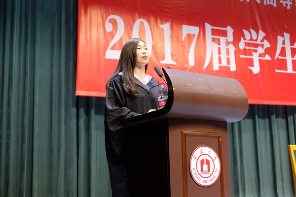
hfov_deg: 41.9
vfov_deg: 28.6
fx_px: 386
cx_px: 148
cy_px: 98
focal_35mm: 47
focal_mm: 31.5
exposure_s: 1/60
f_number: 3.6
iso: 800
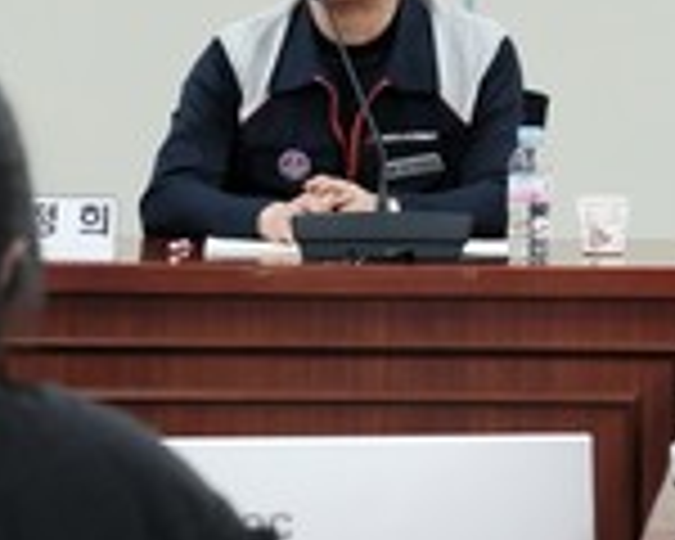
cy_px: -94
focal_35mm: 506
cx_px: 400
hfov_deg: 3.8
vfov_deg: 3.1
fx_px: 10109
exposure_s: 1/125
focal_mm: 90
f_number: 6.4
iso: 6400
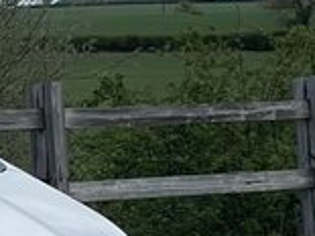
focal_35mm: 269
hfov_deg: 6.9
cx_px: -471
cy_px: 311
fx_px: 2446
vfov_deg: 5.5
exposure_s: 1/1295
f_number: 2
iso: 25
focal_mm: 6
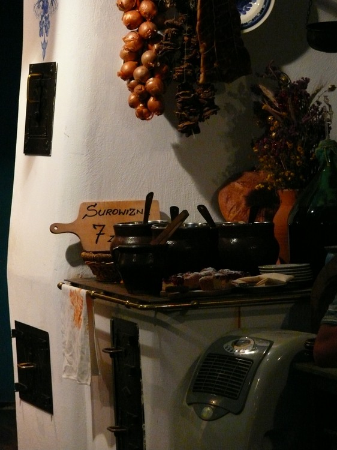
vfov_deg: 10.0
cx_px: 168
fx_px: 2559
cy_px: 225
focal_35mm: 197
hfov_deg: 7.5
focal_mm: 41.6
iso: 800
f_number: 3.6
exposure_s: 1/25
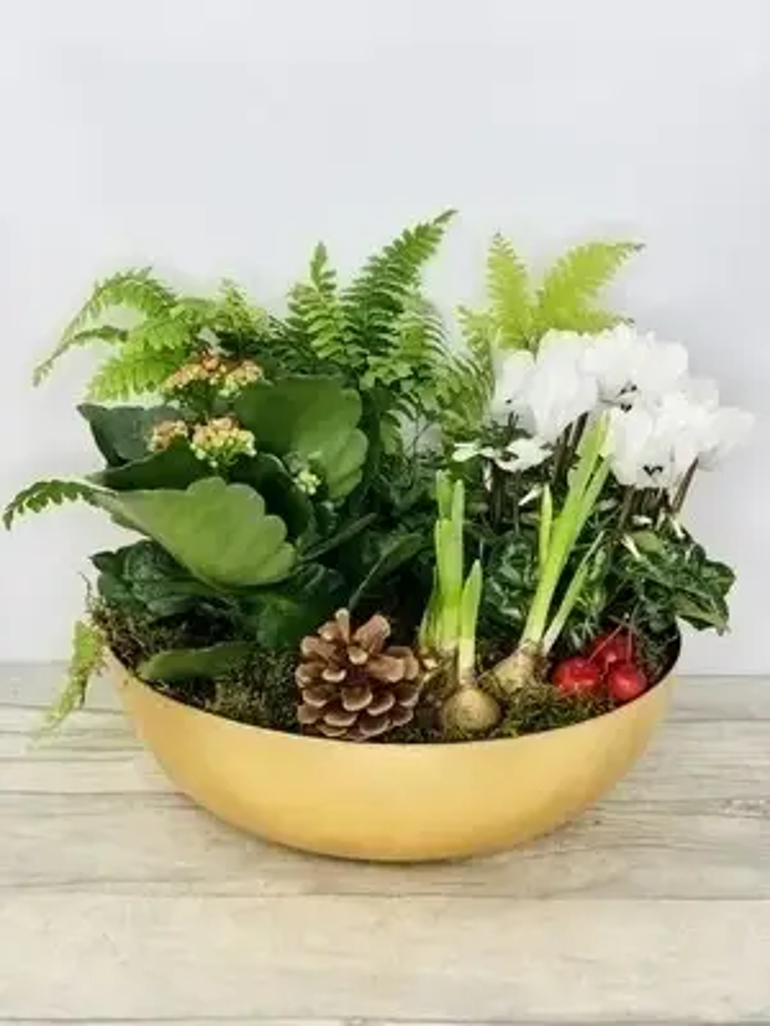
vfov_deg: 36.8
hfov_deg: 28.0
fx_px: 1542
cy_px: 513
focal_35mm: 52
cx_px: 385
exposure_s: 1/50
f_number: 2.4
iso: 20
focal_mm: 6
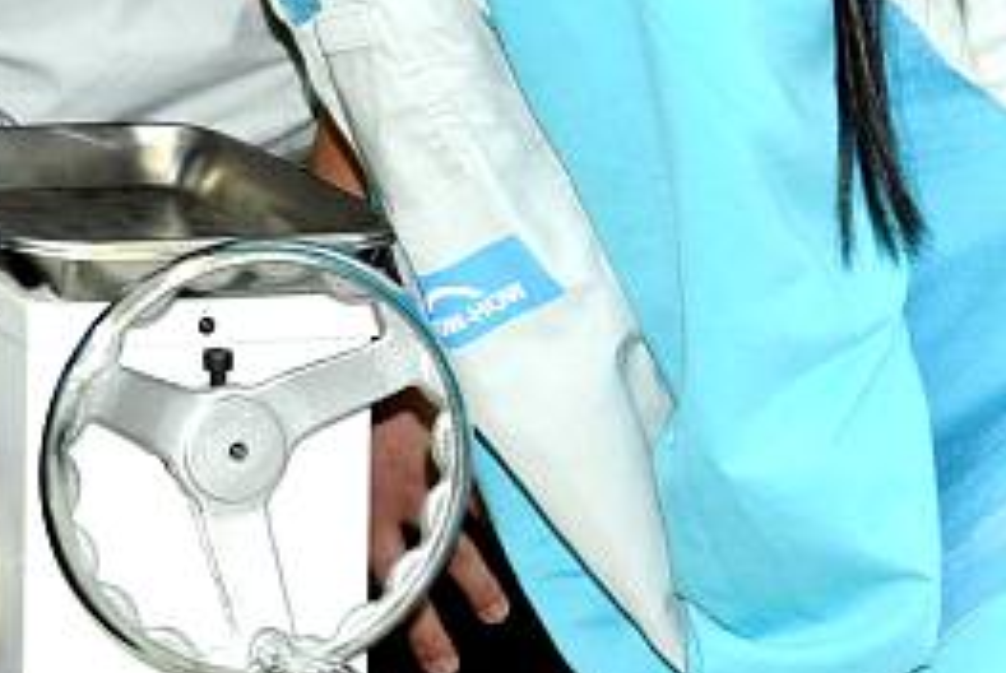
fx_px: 6127
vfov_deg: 6.2
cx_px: -1040
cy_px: -400
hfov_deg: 8.8
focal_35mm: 219
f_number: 7.1
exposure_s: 1/40
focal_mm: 48
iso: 3200
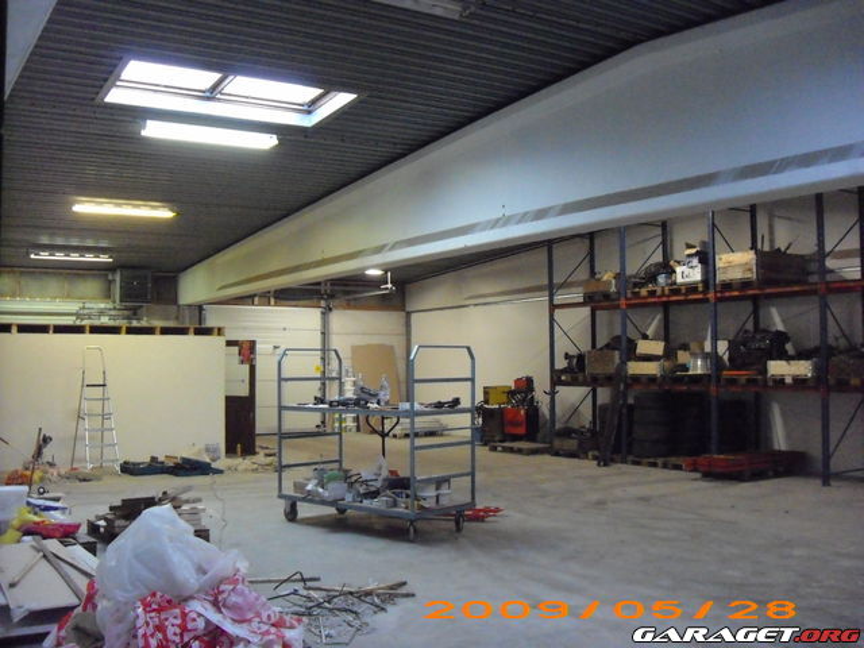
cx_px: 432
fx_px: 924
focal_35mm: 37
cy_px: 324
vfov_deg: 38.7
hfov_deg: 50.1
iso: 1250
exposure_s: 1/30
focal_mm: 6.2
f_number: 2.7
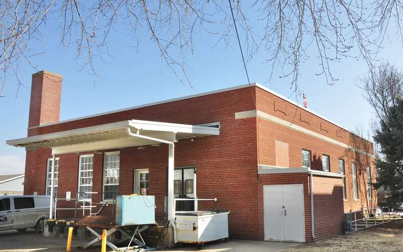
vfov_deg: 44.5
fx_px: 307
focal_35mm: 28
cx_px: 200
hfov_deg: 66.5
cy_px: 128
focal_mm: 18
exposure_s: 1/250
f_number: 10
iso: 220
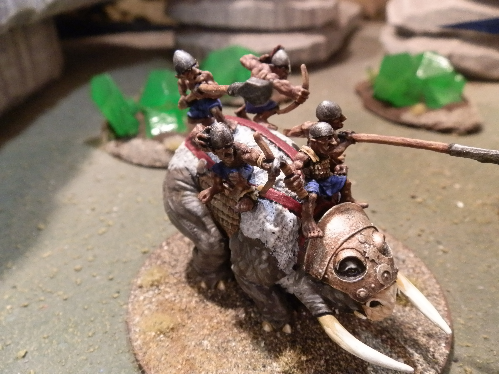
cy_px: 187
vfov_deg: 49.7
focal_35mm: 28
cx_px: 250
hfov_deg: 63.4
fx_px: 404
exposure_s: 1/60
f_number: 3.1
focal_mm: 5
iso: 400
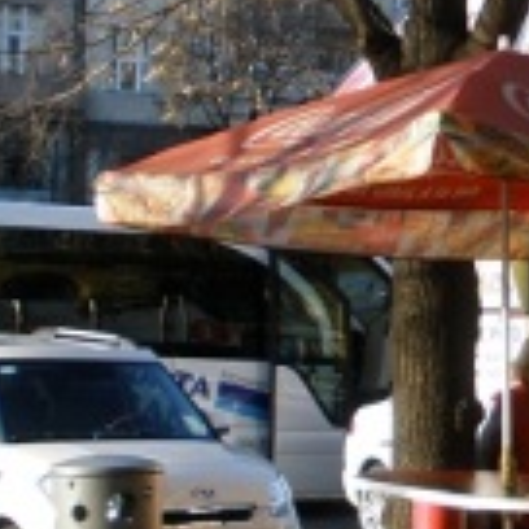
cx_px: 751
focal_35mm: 117
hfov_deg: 14.1
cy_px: 231
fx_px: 2023
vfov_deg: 14.9
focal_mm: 6.3
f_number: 3.5
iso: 80
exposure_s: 1/160
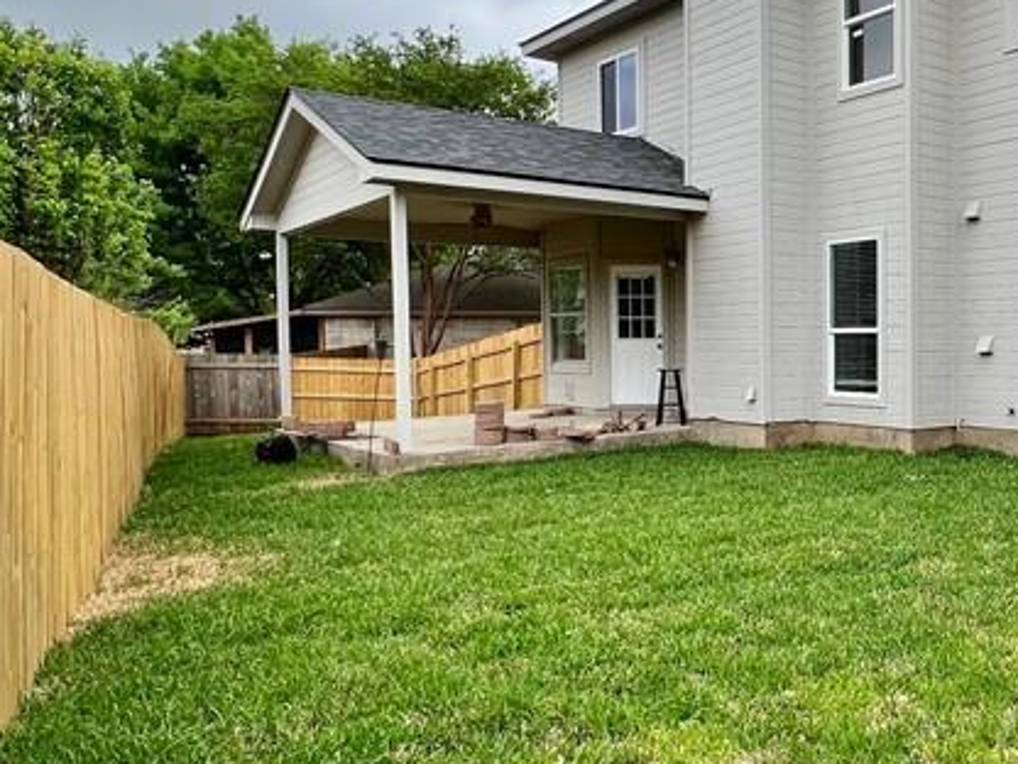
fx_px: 941
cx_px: 896
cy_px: 397
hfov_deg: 51.0
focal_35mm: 32
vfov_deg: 44.2
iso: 32
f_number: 1.8
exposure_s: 1/552
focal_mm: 1.57
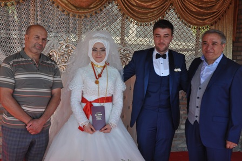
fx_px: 343
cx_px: 121
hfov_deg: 38.9
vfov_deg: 26.4
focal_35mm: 51
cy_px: 80
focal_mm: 34
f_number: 5.6
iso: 250
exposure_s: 1/125
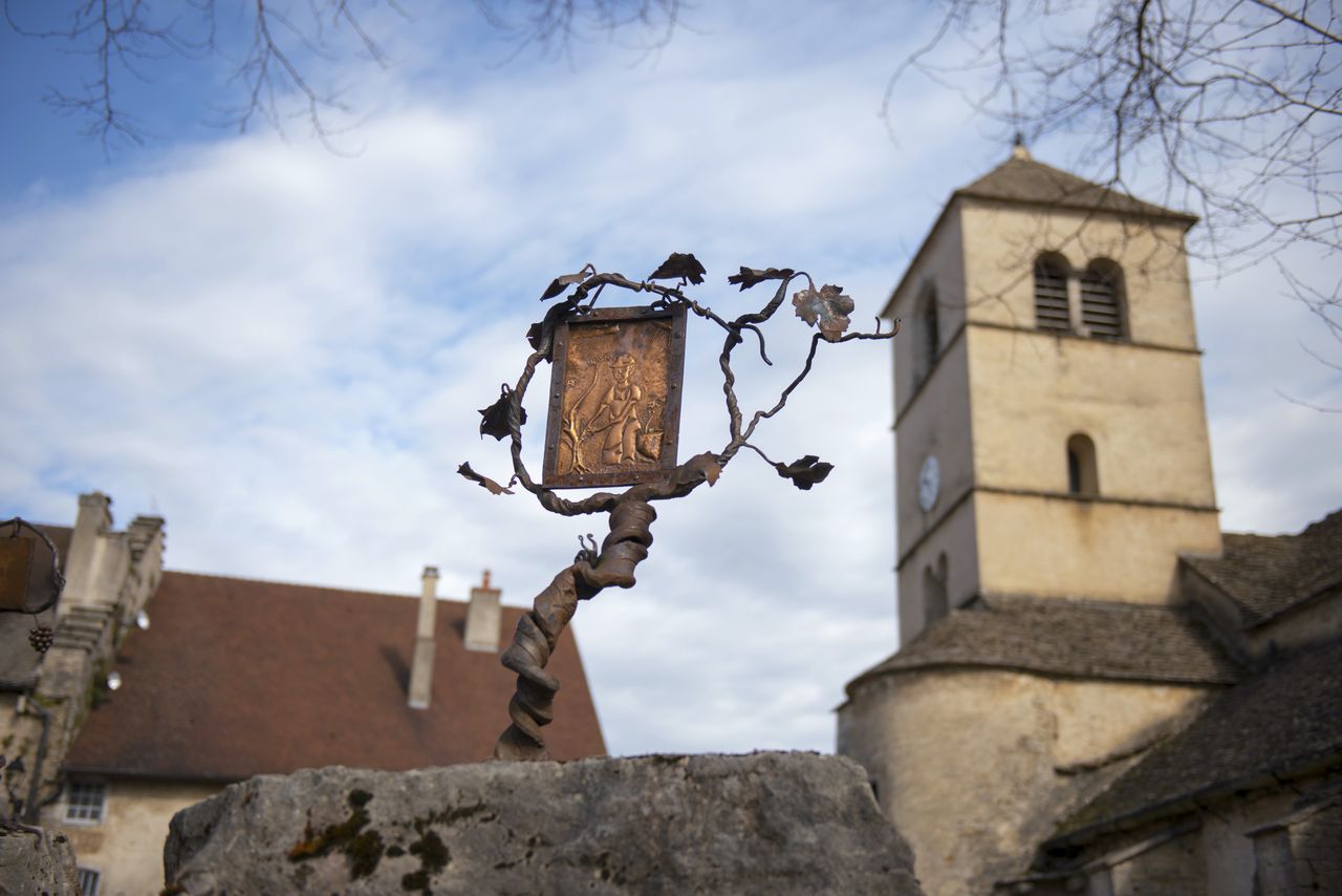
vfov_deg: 35.1
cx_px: 671
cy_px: 448
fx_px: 1417
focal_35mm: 38
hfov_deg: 50.7
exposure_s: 1/4000
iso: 180
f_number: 2.8
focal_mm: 38
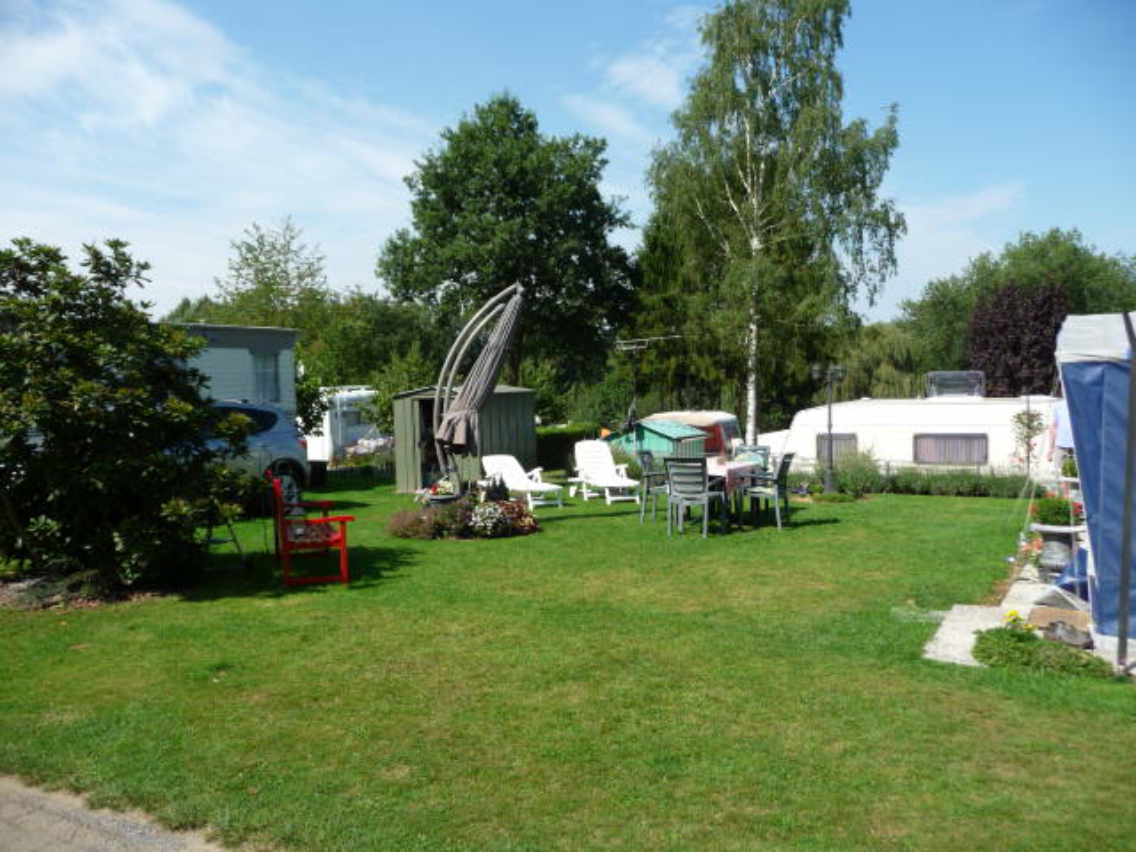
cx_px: 568
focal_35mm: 28
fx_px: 919
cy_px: 426
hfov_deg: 63.4
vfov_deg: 49.7
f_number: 3.3
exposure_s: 1/800
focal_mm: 4.7
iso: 100
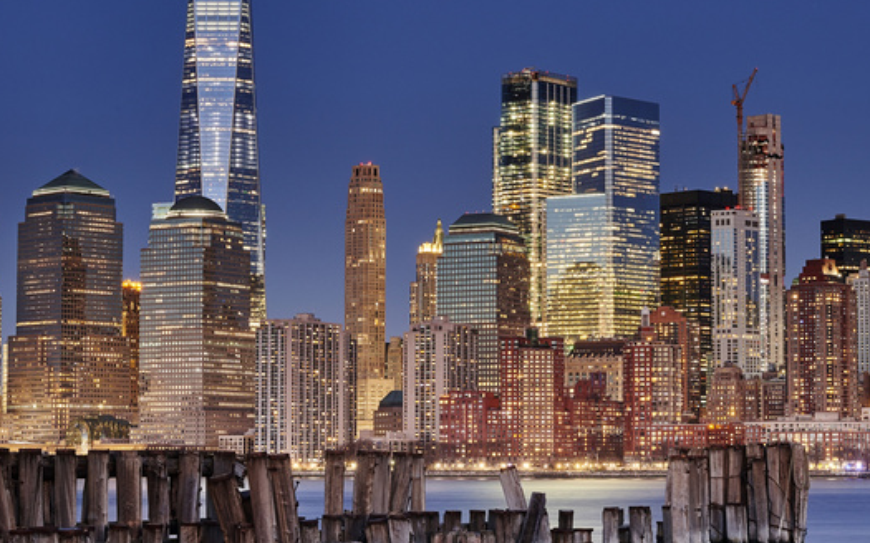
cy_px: 276
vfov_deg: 13.5
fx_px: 2300
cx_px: 461
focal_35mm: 97
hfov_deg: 21.4
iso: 80
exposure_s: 20
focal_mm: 50
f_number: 14
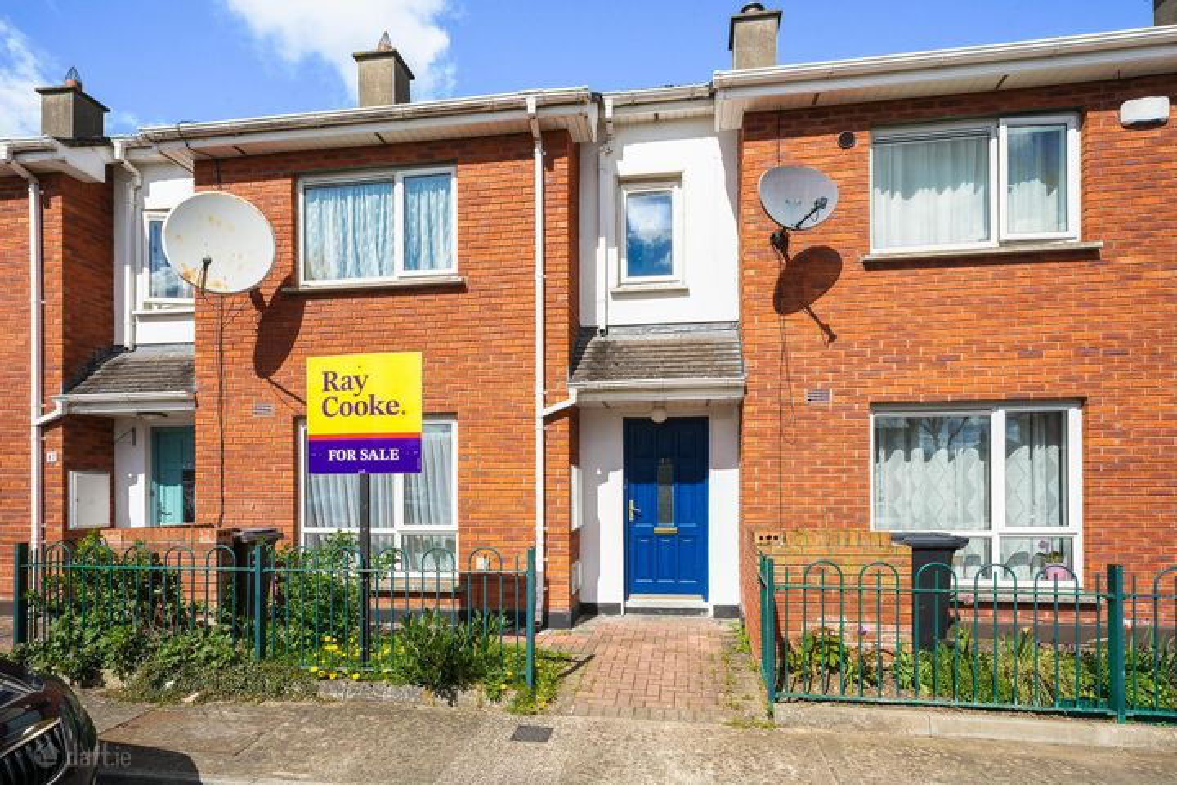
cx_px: 588
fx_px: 621
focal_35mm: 19
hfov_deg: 86.9
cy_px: 392
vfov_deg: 64.6
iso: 320
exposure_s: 1/80
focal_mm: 19
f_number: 20
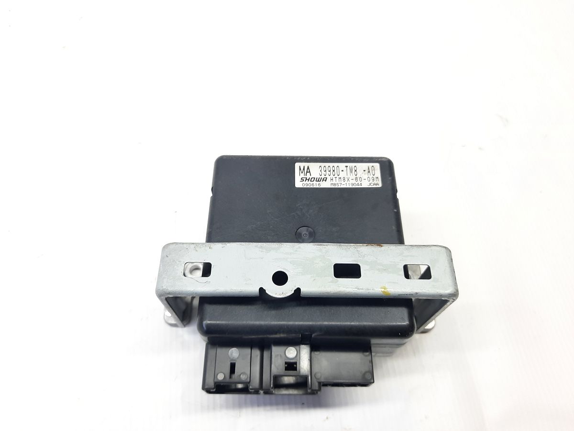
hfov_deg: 69.4
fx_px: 415
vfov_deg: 54.9
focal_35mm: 25
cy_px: 216
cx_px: 287
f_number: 2
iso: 100
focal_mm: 4.6
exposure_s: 1/50
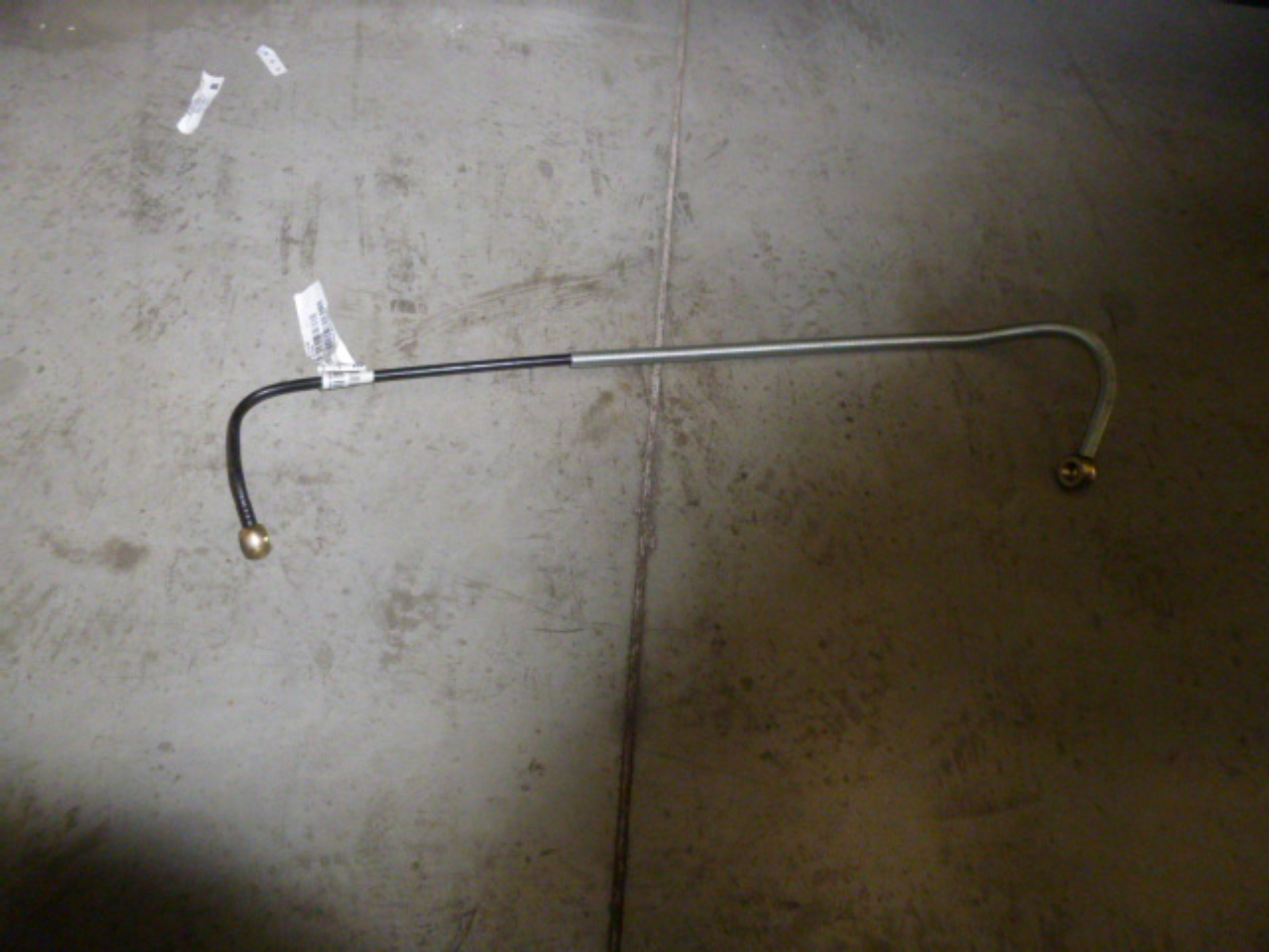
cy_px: 476
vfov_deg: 54.9
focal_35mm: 25
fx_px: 916
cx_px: 634
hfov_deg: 69.4
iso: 400
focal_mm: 4.5
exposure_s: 1/60
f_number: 3.1
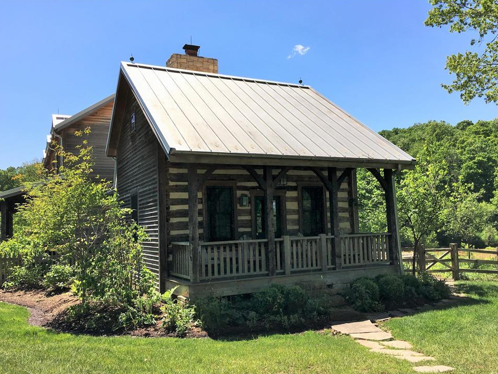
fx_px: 446
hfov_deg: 58.4
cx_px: 251
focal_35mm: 31
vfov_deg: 45.4
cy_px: 194
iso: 25
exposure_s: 1/1350
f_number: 2.2
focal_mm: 4.15
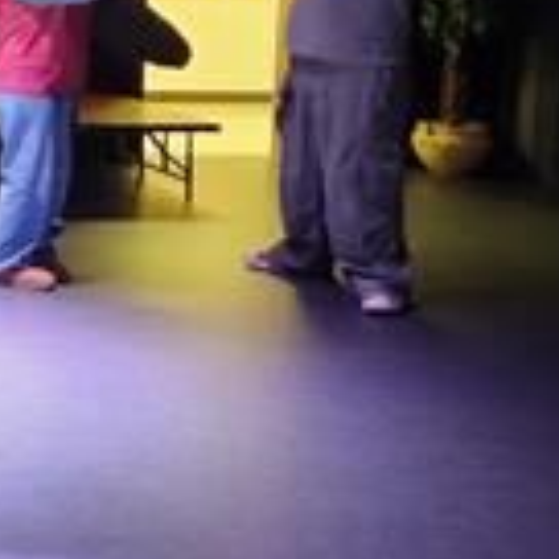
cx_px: -386
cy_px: -14
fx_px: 1370
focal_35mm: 75
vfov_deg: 22.1
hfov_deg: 18.9
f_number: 1.8
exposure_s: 1/26.2
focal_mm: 5.4
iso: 500
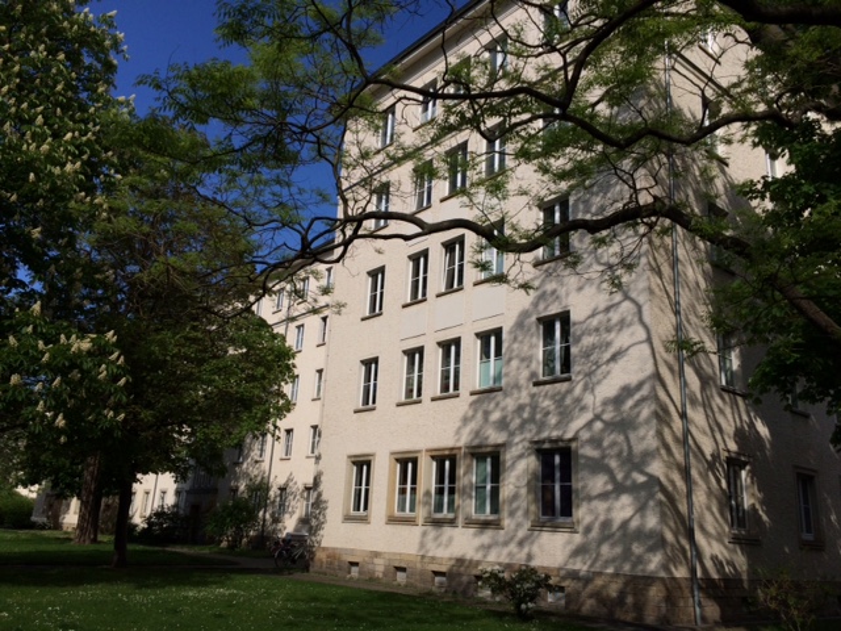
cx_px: 420
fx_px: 705
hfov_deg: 61.7
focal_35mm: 29
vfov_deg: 48.2
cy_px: 316
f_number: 2.2
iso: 32
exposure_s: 1/3731
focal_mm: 4.15
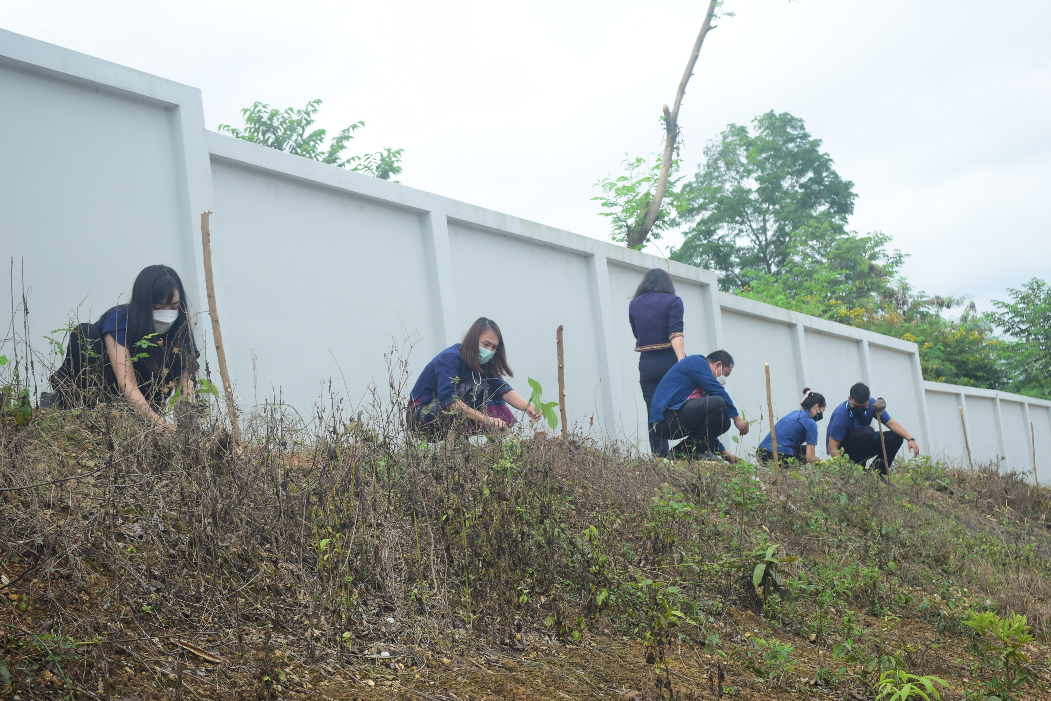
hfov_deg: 30.5
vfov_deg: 20.6
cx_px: 526
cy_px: 350
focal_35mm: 66
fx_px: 1927
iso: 100
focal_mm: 44
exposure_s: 1/250
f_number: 5.6
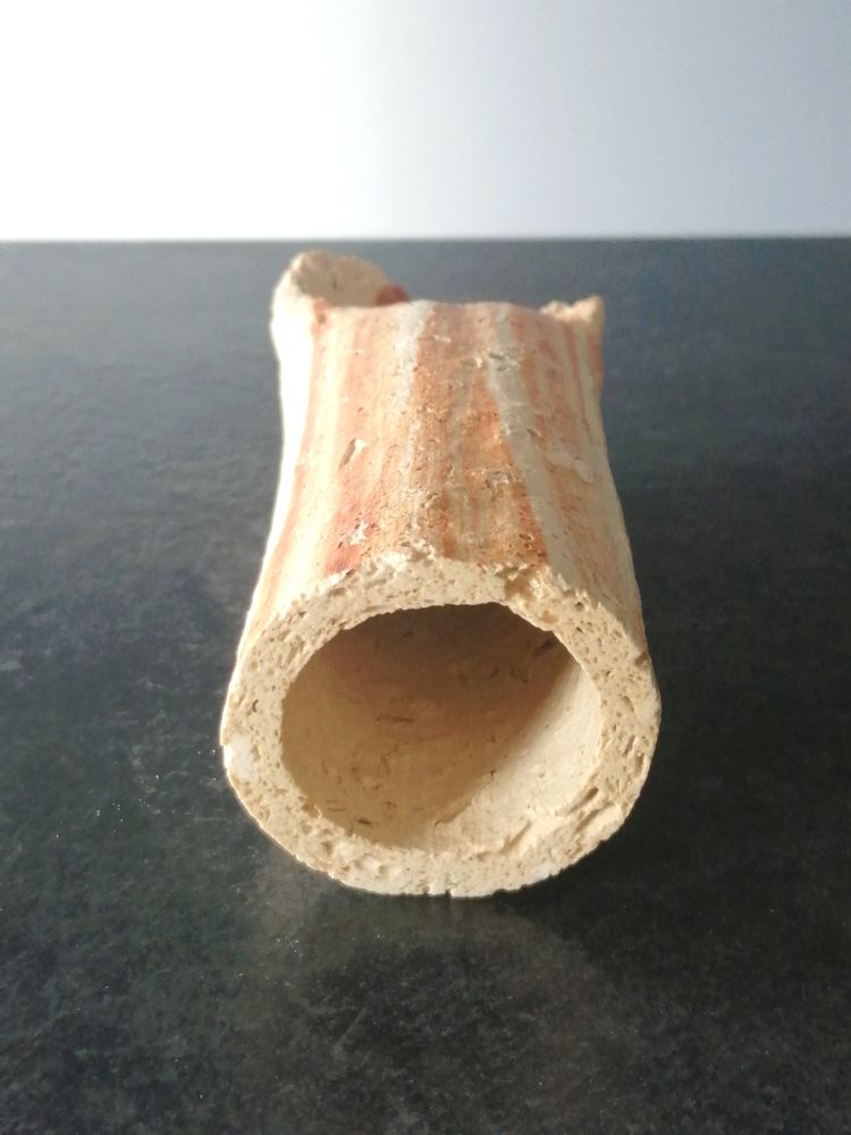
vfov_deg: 42.9
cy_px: 568
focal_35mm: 44
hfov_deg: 32.9
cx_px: 426
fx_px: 1442
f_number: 1.8
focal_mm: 3.46
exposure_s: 1/33.3
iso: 100
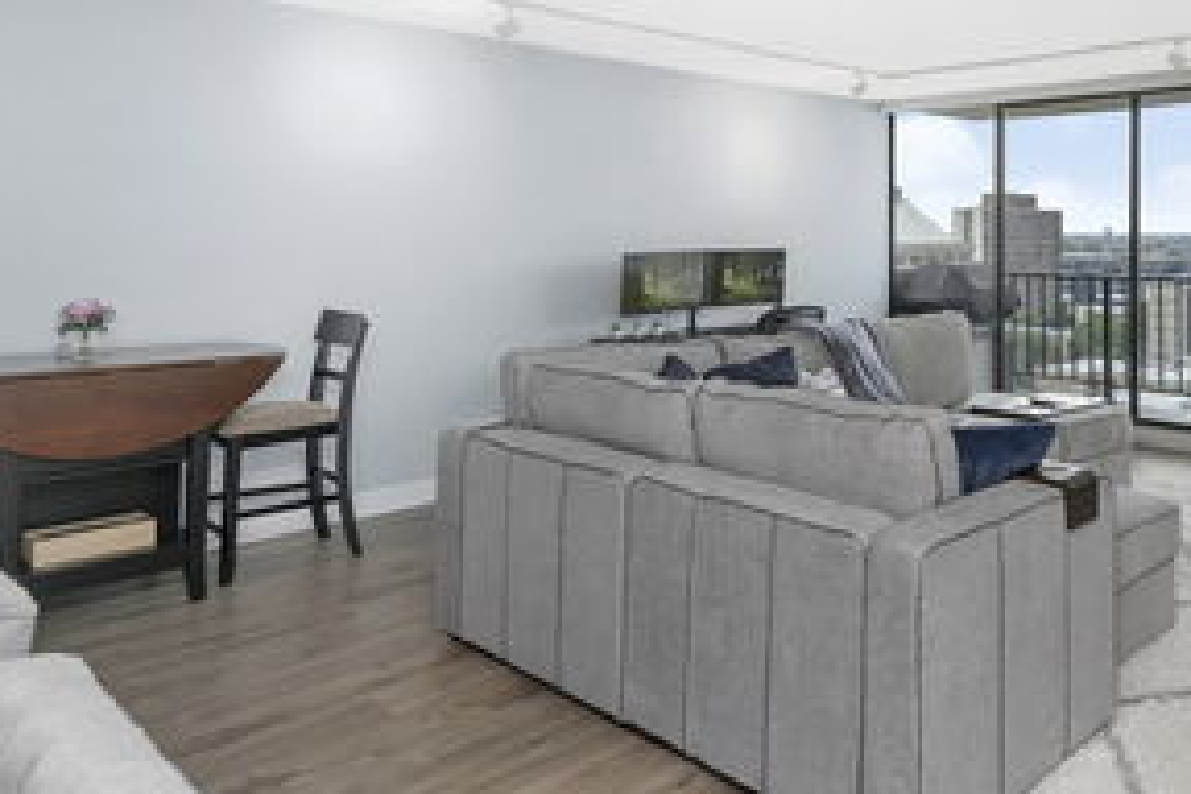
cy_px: 232
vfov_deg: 42.7
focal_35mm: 30
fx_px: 992
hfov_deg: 58.3
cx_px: 910
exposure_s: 1/80
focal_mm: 18
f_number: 7.1
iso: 200
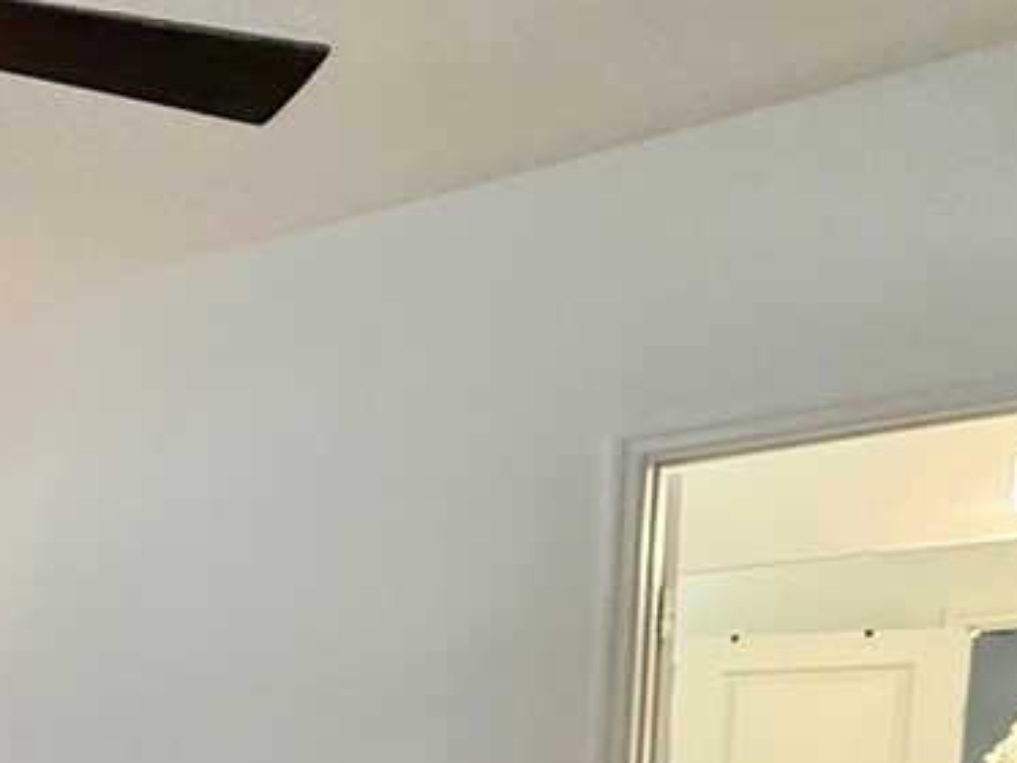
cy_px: 1109
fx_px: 1763
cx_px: -229
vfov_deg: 21.1
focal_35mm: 60
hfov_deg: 27.8
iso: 250
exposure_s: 1/60
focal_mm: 2.22
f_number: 2.2
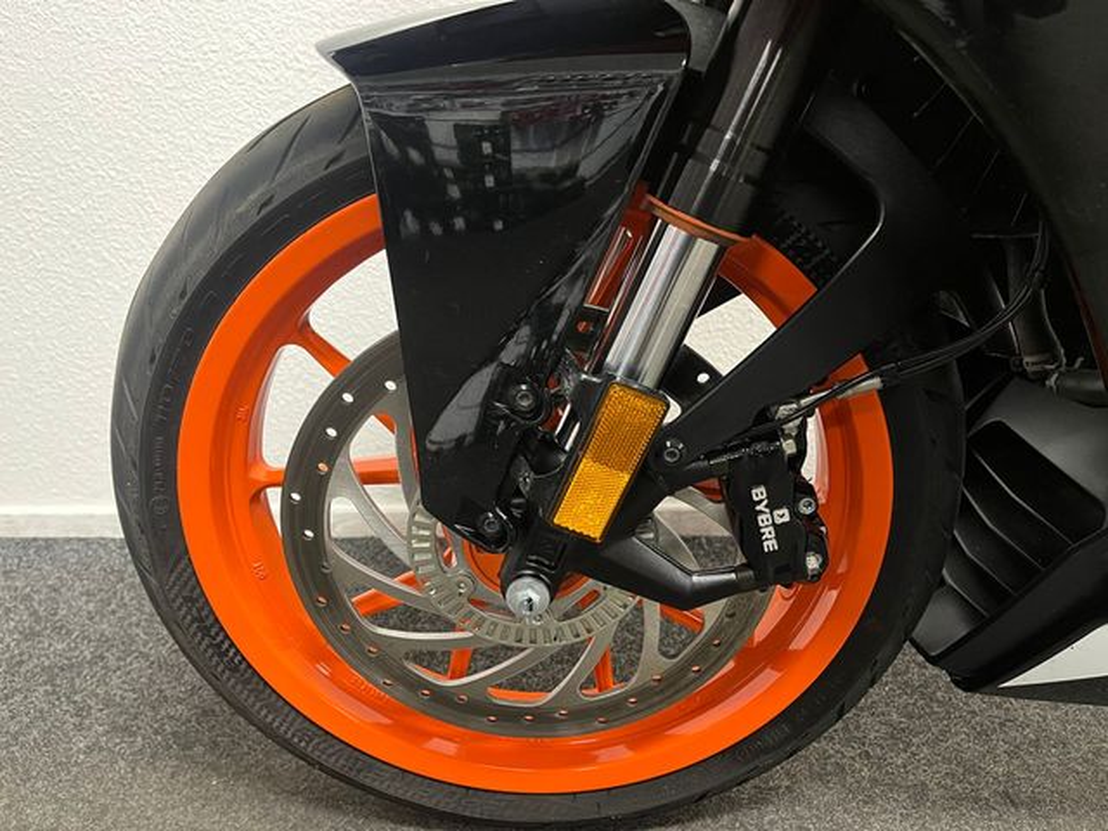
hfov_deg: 67.3
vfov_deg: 53.1
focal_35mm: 26
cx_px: 554
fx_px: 832
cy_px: 416
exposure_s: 1/33
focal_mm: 5.1
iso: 500
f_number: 1.6
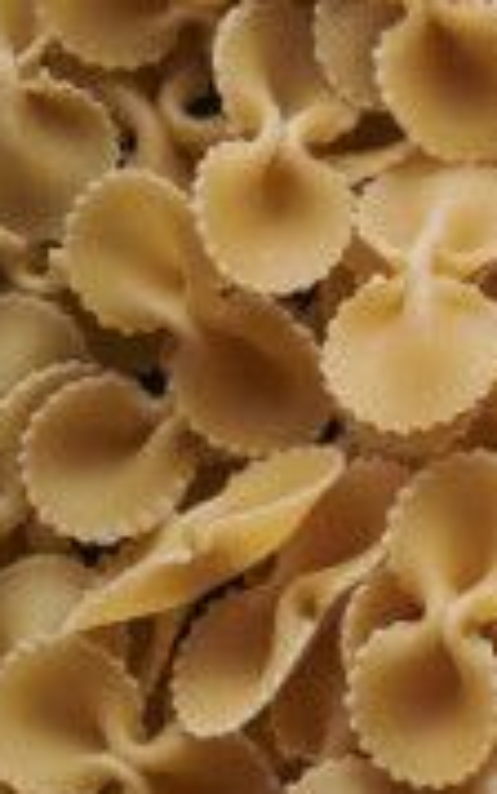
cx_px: 1735
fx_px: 4937
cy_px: 257
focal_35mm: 228
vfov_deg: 9.2
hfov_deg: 5.3
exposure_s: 1/100
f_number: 8
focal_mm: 50
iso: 160
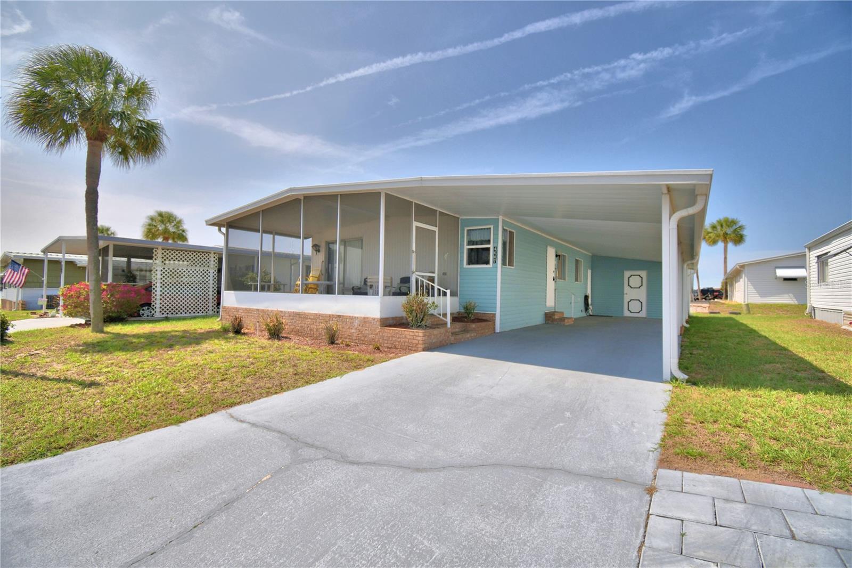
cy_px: 284
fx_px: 355
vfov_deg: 77.3
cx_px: 426
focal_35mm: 15
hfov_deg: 100.4
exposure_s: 1/1600
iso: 100
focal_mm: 10
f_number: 4.5
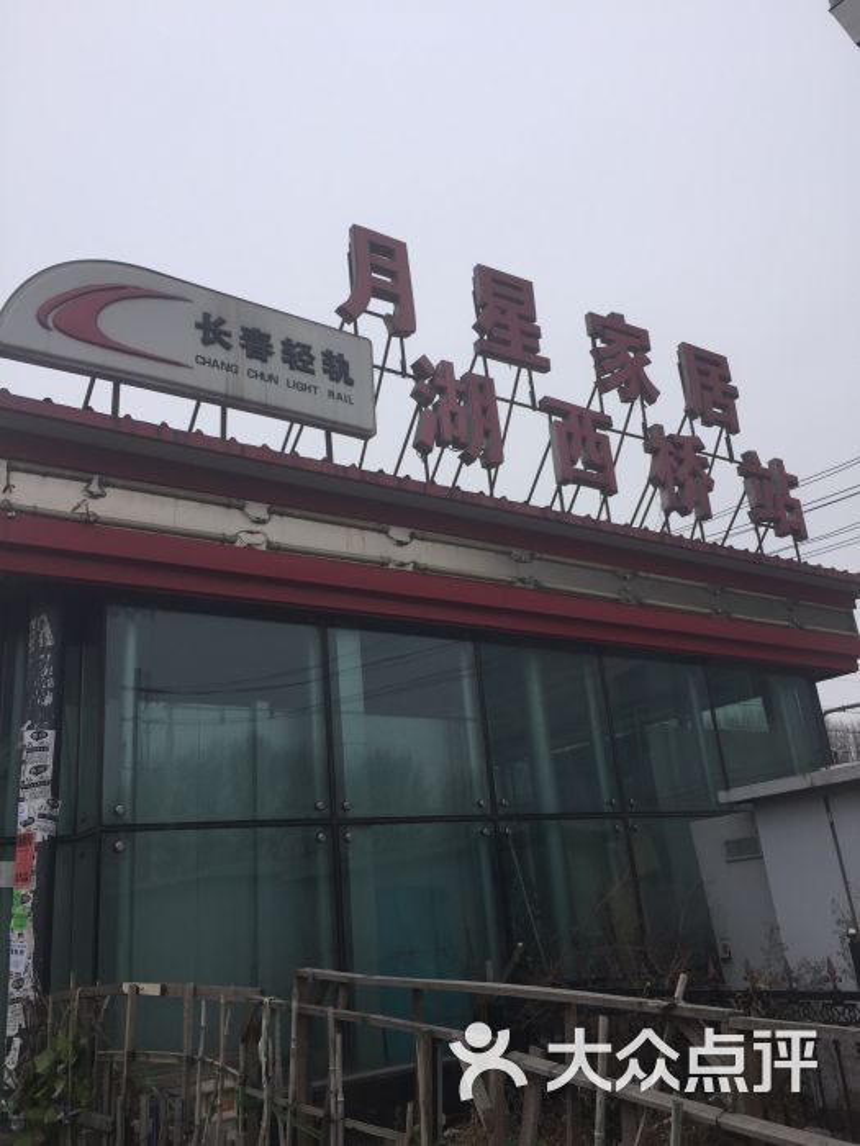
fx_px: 961
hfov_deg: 48.2
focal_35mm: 29
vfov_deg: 61.7
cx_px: 430
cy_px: 573
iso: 32
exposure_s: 1/879
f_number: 2.2
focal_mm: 4.15
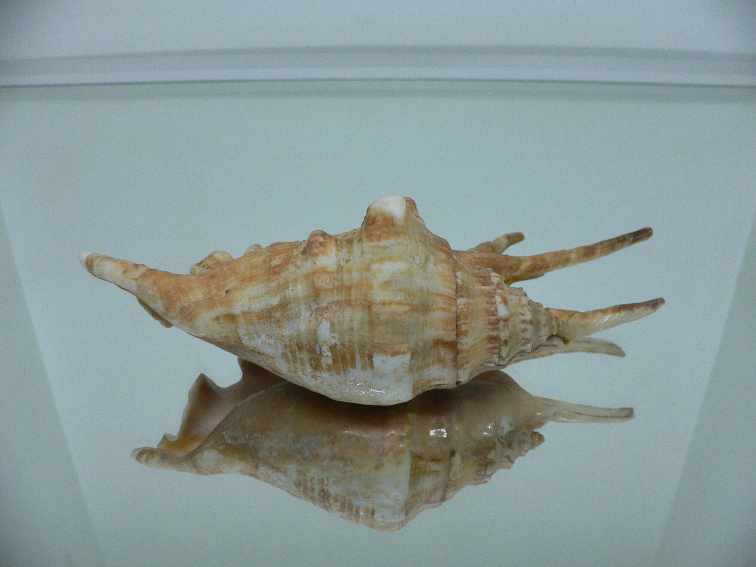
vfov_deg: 40.7
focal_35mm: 35
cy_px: 284
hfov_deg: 52.6
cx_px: 378
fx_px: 764
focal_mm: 4.6
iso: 200
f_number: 2.8
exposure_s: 1/60
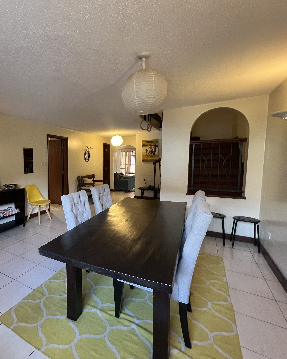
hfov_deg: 71.4
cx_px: 70
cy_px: 179
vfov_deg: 89.6
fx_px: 180
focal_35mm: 17
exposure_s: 1/50
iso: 500
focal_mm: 1.57
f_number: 1.8
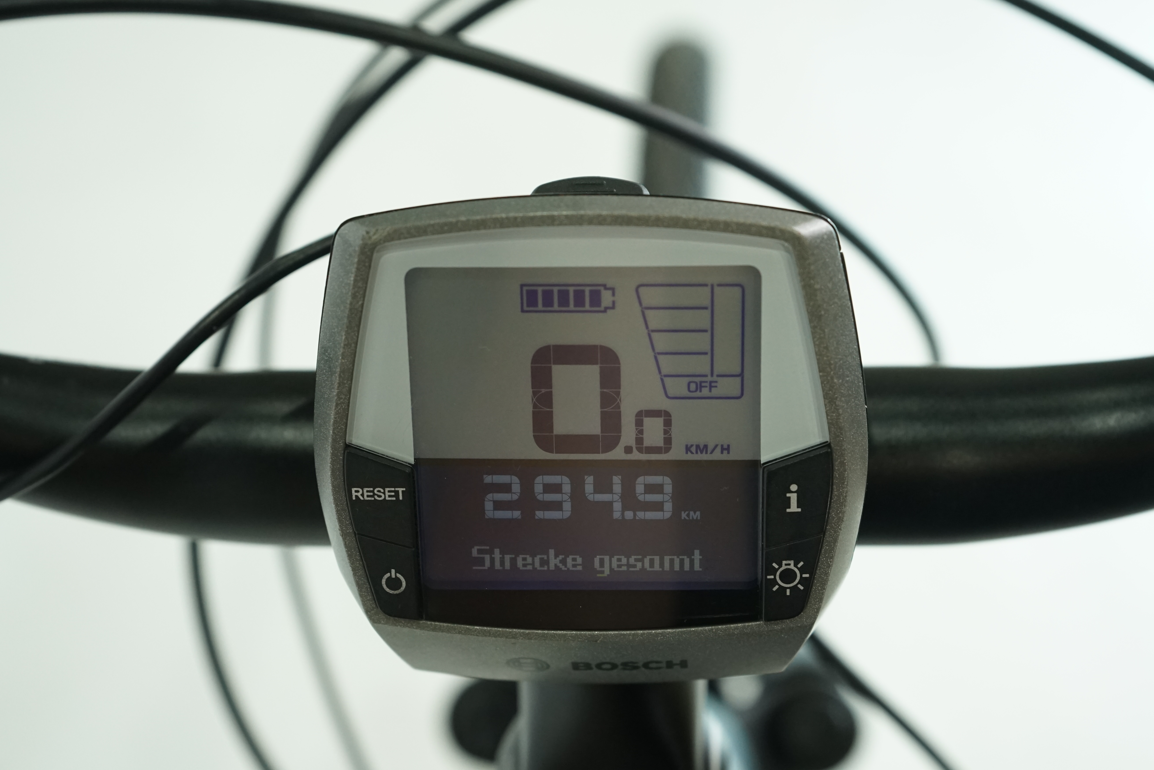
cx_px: 613
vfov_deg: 24.6
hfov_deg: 36.2
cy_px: 414
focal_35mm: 55
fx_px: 1763
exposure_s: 1/200
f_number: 5.6
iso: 1600
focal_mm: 48
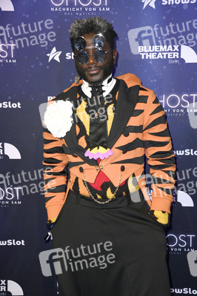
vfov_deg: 34.5
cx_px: 98
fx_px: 477
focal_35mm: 58
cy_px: 148
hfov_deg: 23.3
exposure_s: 1/125
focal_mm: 58
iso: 1000
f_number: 5.6
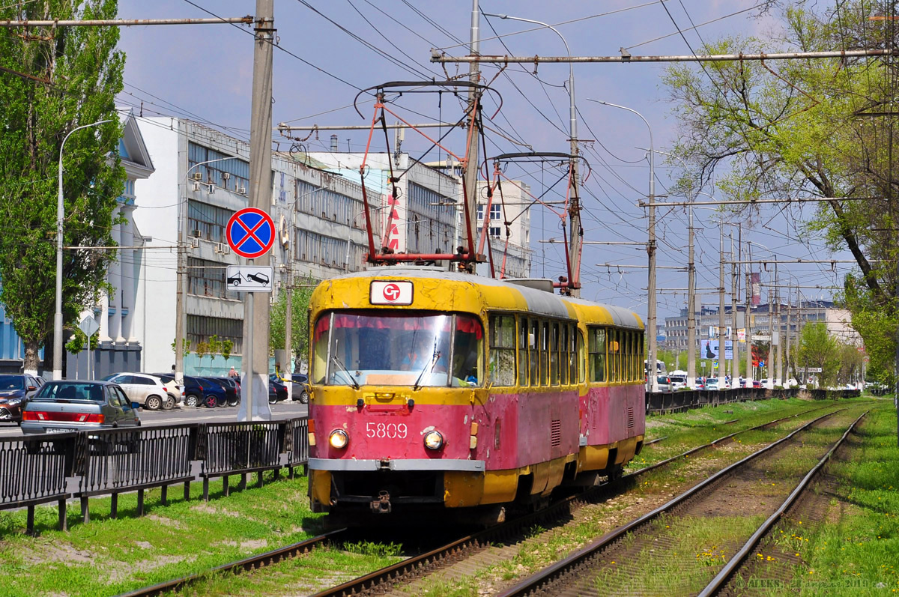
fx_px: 2993
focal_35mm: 120
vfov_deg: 11.4
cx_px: 450
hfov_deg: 17.1
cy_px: 298
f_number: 11
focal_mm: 80
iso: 200
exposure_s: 1/400
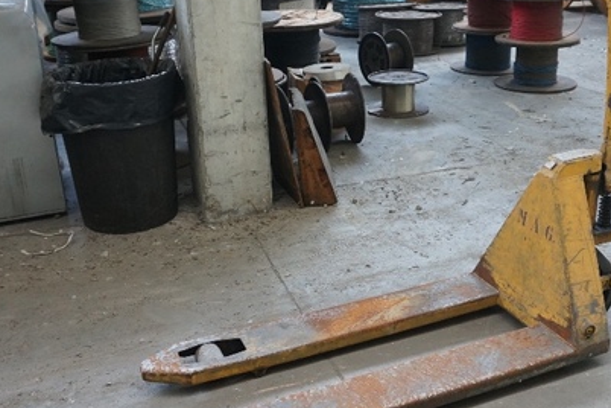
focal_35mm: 43
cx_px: 342
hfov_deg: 45.3
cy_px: 196
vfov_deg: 31.2
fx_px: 730
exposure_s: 1/160
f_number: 4
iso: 1600
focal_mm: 16
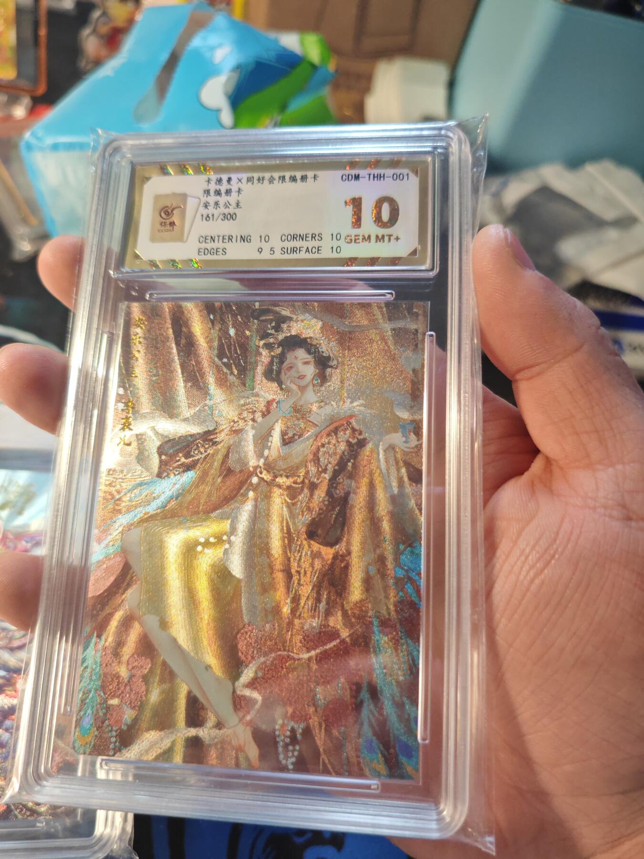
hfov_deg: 53.1
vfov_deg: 67.3
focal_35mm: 26
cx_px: 322
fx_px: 645
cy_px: 430
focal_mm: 5.4
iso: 400
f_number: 1.6
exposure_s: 1/50
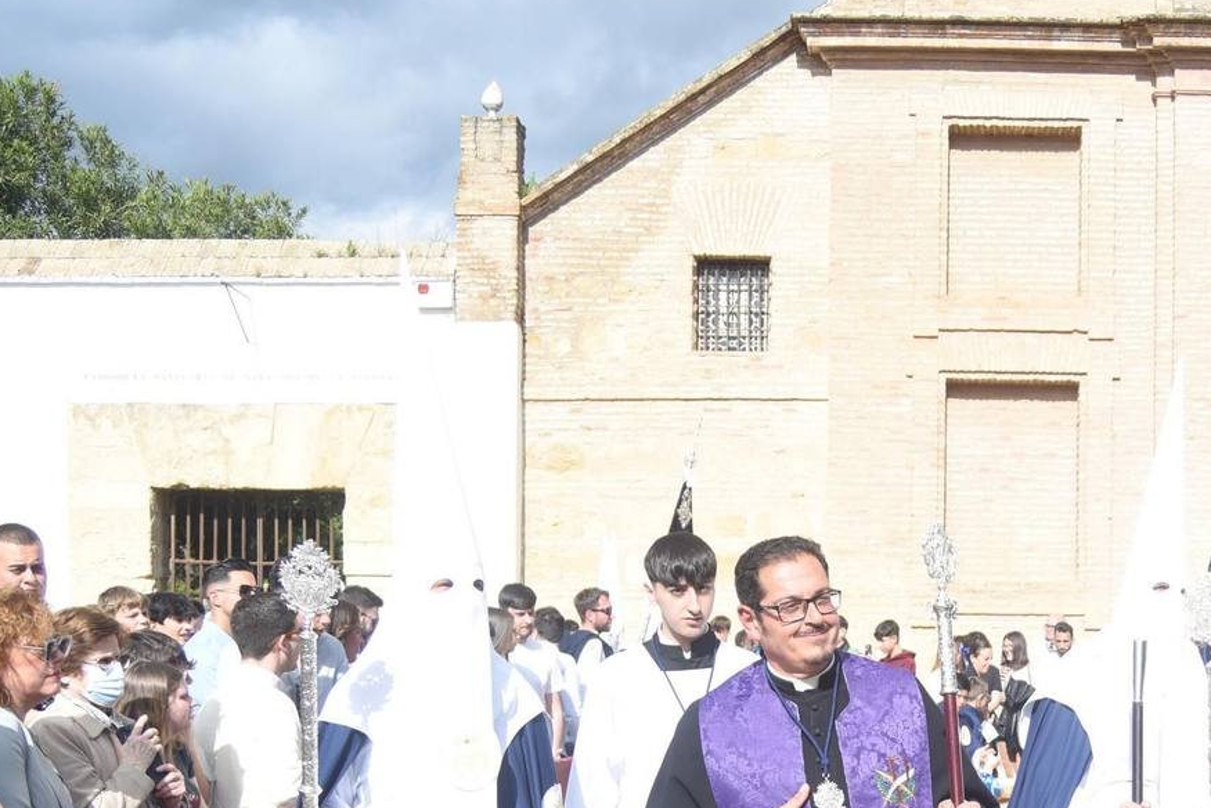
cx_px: 893
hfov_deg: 36.7
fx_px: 1783
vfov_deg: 24.8
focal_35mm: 53
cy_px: 721
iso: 100
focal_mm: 29
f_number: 5
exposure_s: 1/400
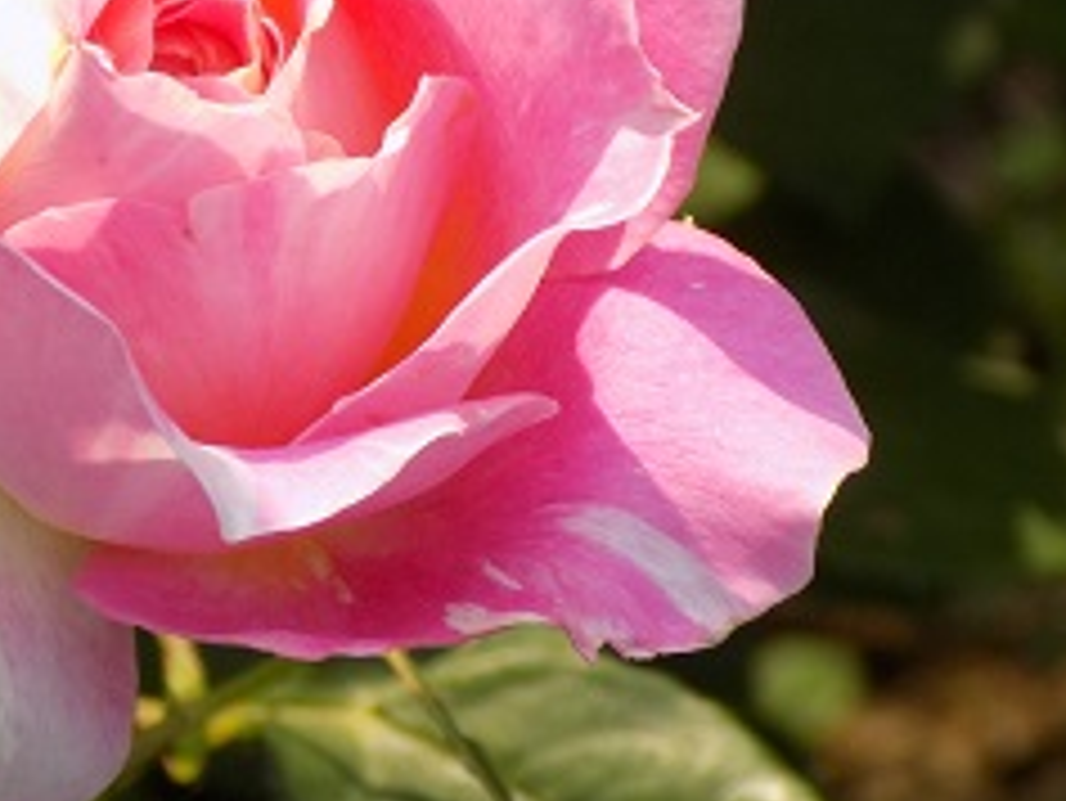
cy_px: 140
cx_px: 202
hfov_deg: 5.8
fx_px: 10476
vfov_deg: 4.4
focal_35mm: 340
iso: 80
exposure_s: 1/200
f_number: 5.3
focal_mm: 29.9
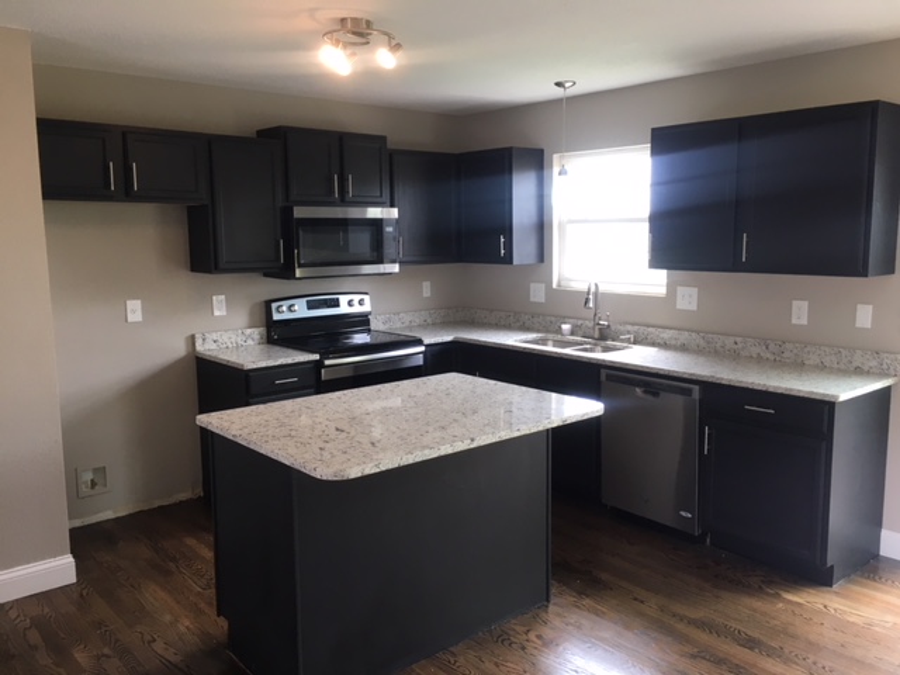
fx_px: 754
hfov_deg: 61.7
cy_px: 338
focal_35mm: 29
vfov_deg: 48.2
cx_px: 450
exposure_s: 1/30
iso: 32
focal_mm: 4.15
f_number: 2.2
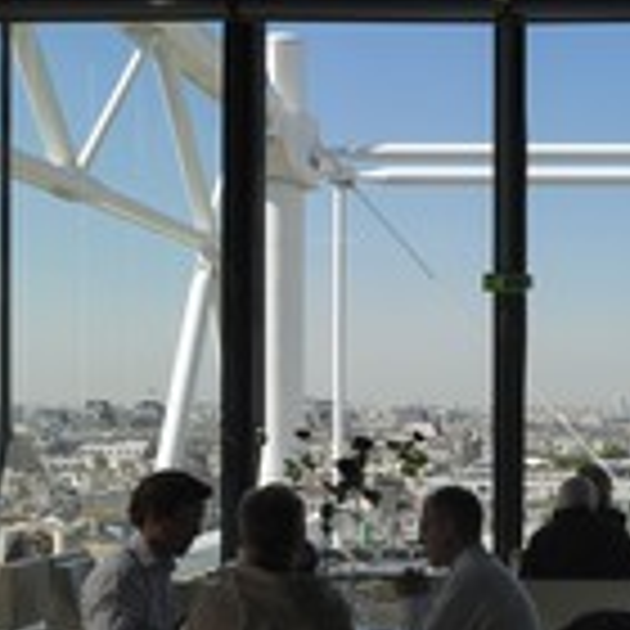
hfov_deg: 18.3
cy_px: 405
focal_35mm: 92
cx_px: 655
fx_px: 1894
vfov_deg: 18.8
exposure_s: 1/125
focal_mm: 24
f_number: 9
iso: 100
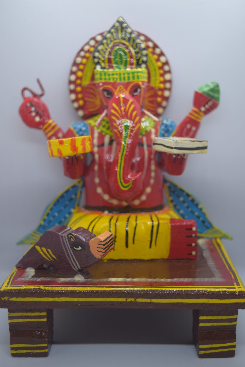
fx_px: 536
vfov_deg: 37.8
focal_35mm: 52
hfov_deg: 25.8
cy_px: 184
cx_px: 122
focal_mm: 35
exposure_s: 1/100
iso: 200
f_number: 4.5
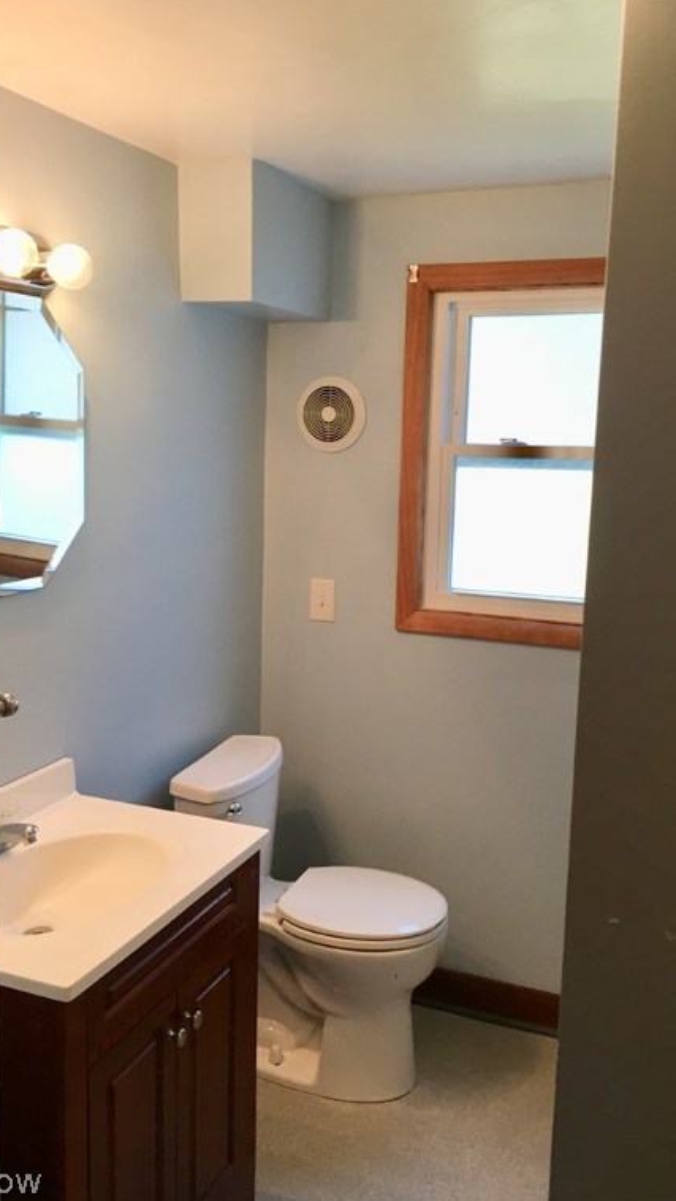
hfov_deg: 36.7
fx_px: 1019
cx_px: 334
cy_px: 599
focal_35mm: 32
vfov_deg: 61.0
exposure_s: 1/30
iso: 32
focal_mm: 4.15
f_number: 2.2
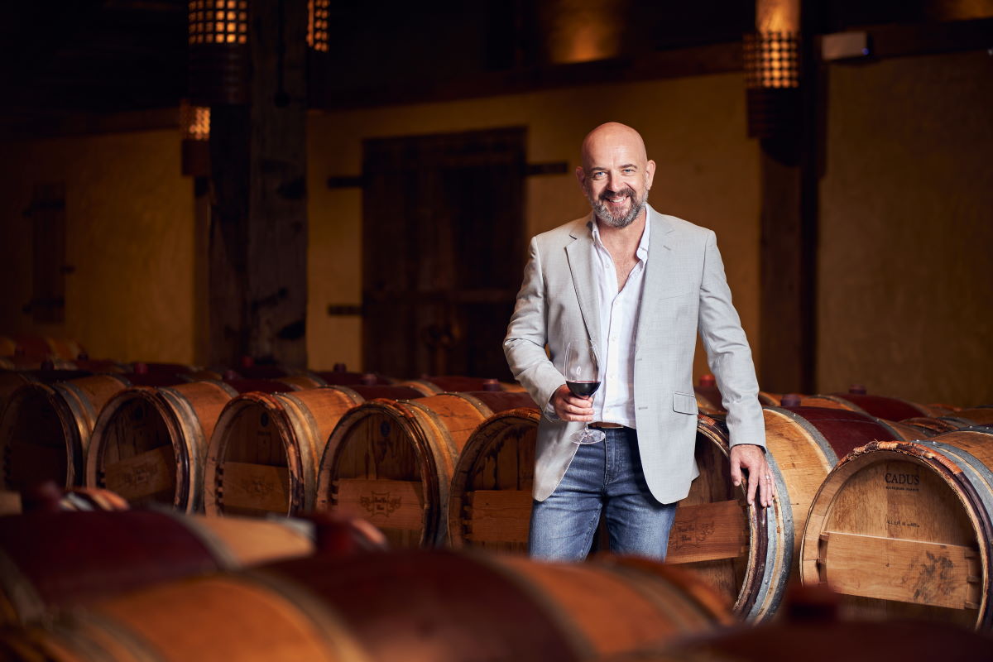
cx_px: 496
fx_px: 2344
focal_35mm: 85
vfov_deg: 16.1
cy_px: 331
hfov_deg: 23.9
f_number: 2.5
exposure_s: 1/60
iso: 200
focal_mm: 85
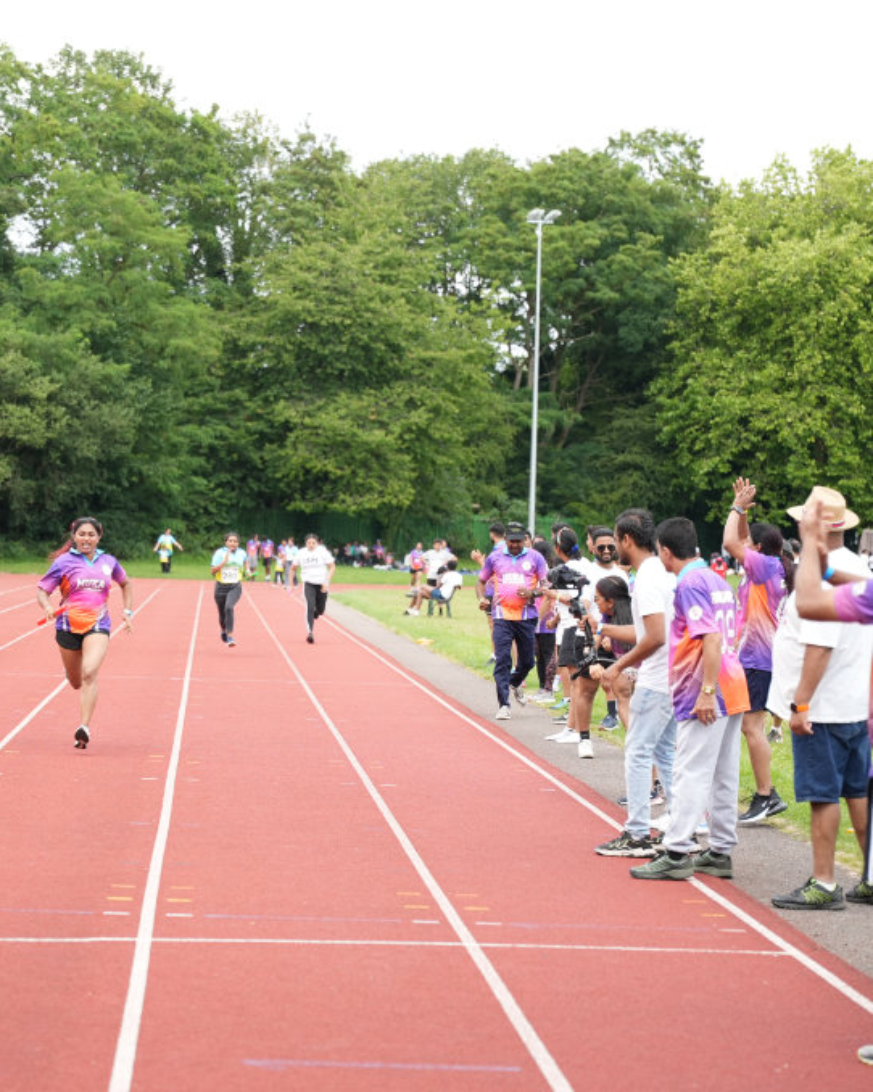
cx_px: 227
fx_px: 3199
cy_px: 545
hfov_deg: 15.5
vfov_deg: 19.4
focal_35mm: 99
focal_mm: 70
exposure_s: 1/640
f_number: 2.8
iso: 250
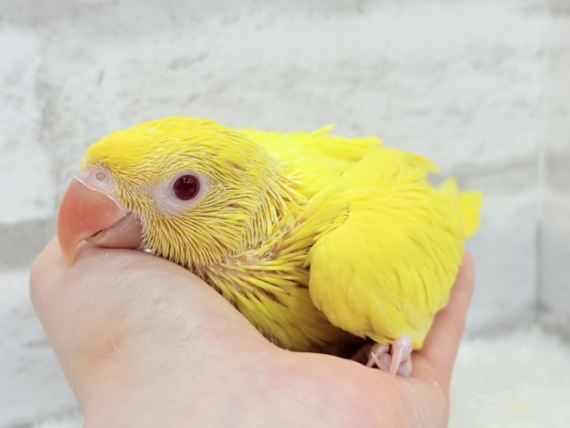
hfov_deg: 36.8
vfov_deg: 28.0
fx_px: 856
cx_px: 285
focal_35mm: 52
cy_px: 214
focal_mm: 5.96
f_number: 1.6
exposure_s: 1/50
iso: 32
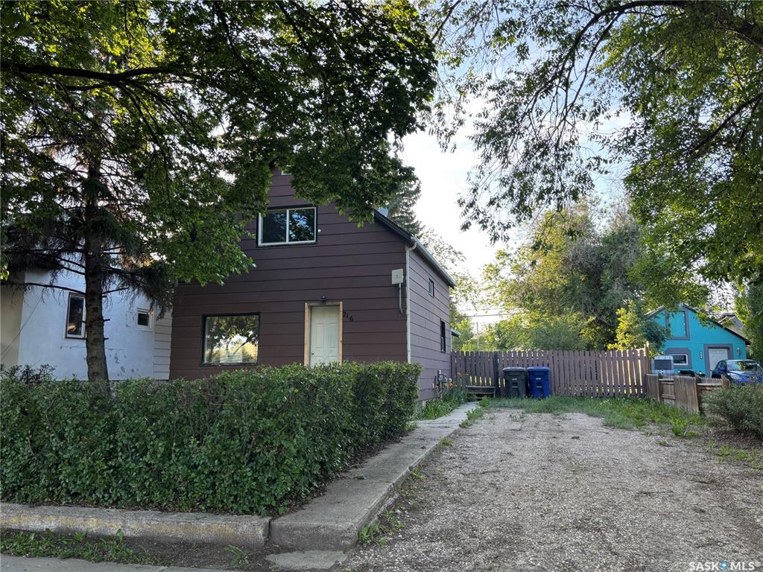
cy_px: 286
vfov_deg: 53.1
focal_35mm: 26
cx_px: 382
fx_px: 573
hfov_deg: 67.3
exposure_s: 1/166
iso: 40
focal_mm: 5.96
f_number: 1.6
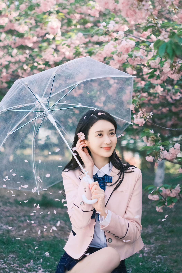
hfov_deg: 25.5
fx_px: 402
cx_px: 91
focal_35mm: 53
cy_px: 136
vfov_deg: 37.5
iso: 2000
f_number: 1.4
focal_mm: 35
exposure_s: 1/10500
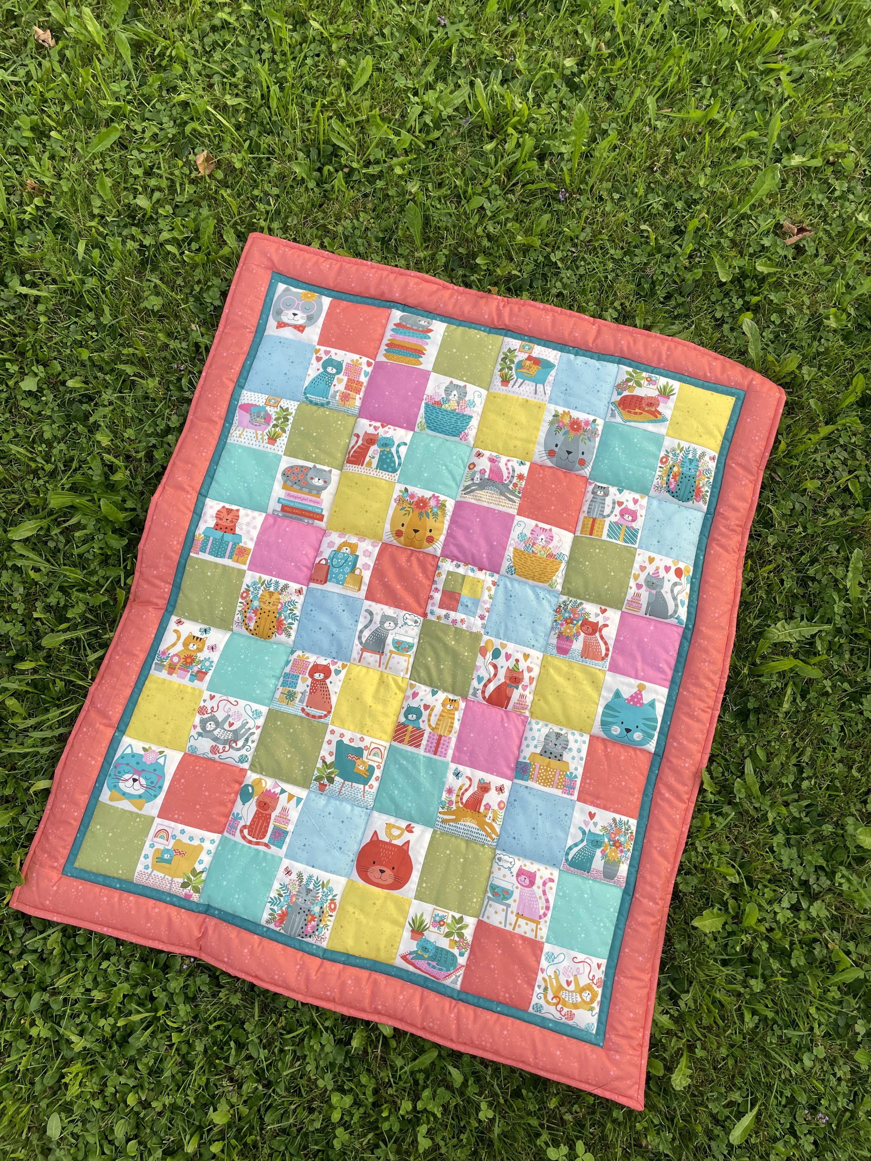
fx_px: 872
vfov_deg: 67.3
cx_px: 436
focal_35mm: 26
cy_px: 580
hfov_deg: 53.1
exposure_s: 1/535
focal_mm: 4.2
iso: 32
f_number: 1.6
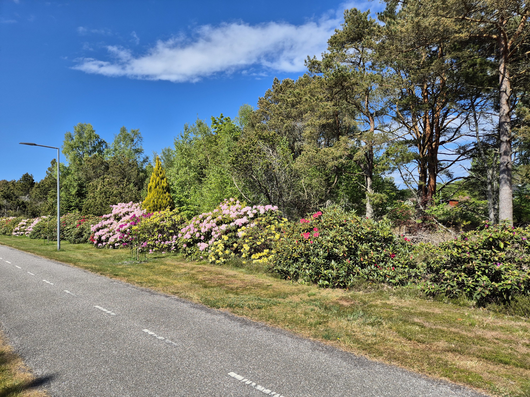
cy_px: 198
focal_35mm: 23
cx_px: 265
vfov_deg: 58.9
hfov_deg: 73.9
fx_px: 352
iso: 25
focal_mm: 5.4
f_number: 1.8
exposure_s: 1/1700
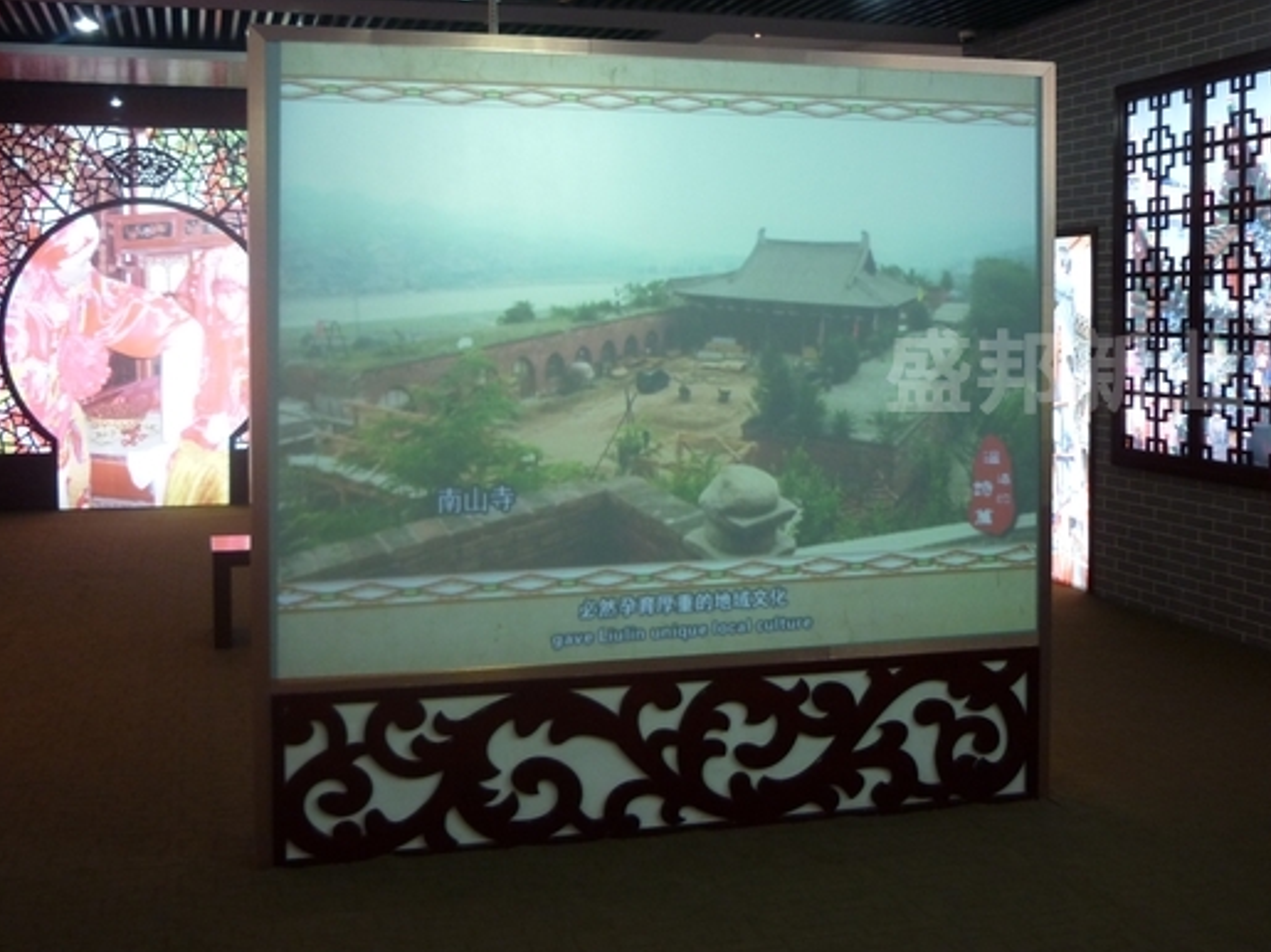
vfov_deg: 35.0
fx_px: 1505
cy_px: 367
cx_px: 632
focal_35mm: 41
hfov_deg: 45.8
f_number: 2.8
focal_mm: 5.5
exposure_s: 1/30
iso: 160
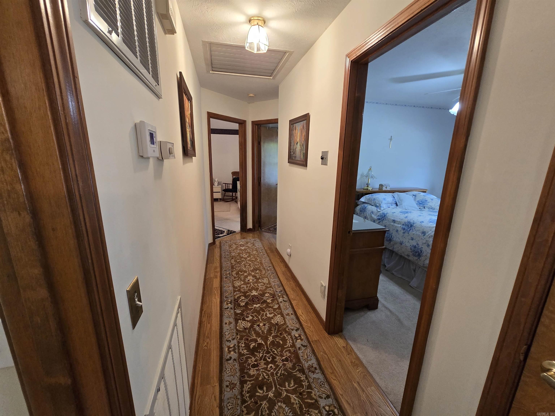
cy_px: 208
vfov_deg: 89.9
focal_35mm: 13
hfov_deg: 106.2
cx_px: 278
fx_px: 208
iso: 320
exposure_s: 1/60
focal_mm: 2.2
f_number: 2.2
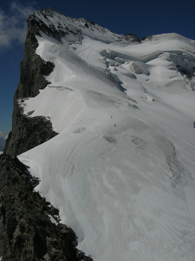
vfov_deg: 49.0
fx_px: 285
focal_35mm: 38
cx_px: 98
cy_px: 130
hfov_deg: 37.7
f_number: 4.8
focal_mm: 7.8
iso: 64
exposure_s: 1/2000
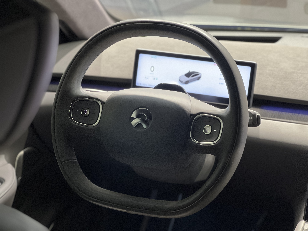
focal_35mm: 77
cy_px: 116
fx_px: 685
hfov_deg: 25.3
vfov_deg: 19.1
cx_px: 154
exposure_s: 1/35
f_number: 2.8
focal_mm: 9
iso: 320
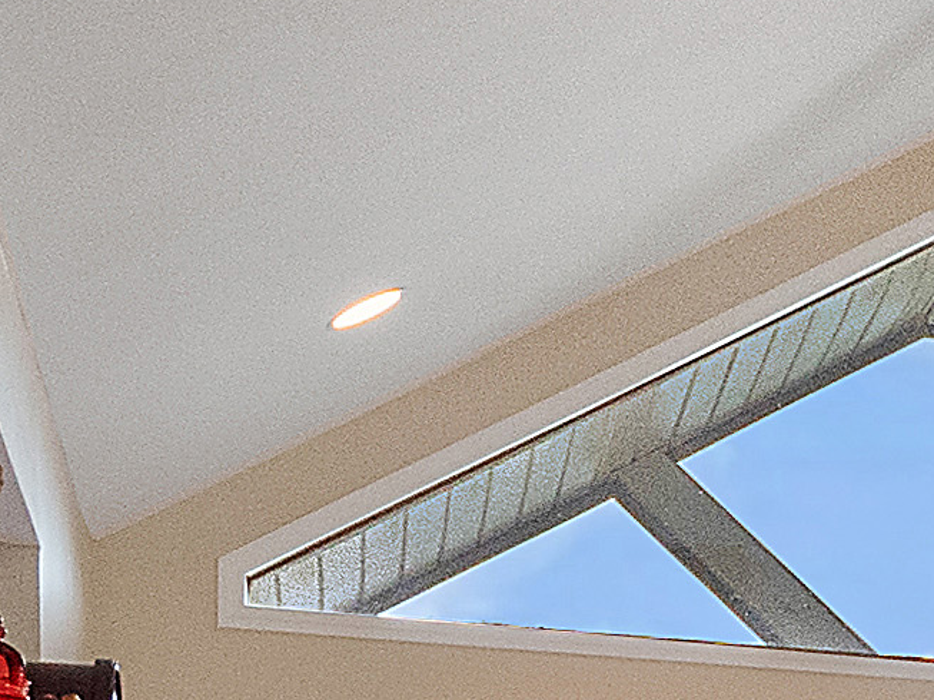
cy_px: 1376
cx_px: 2379
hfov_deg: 11.1
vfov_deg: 9.7
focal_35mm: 143
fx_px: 3856
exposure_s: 1/50
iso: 800
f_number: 5.6
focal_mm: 9
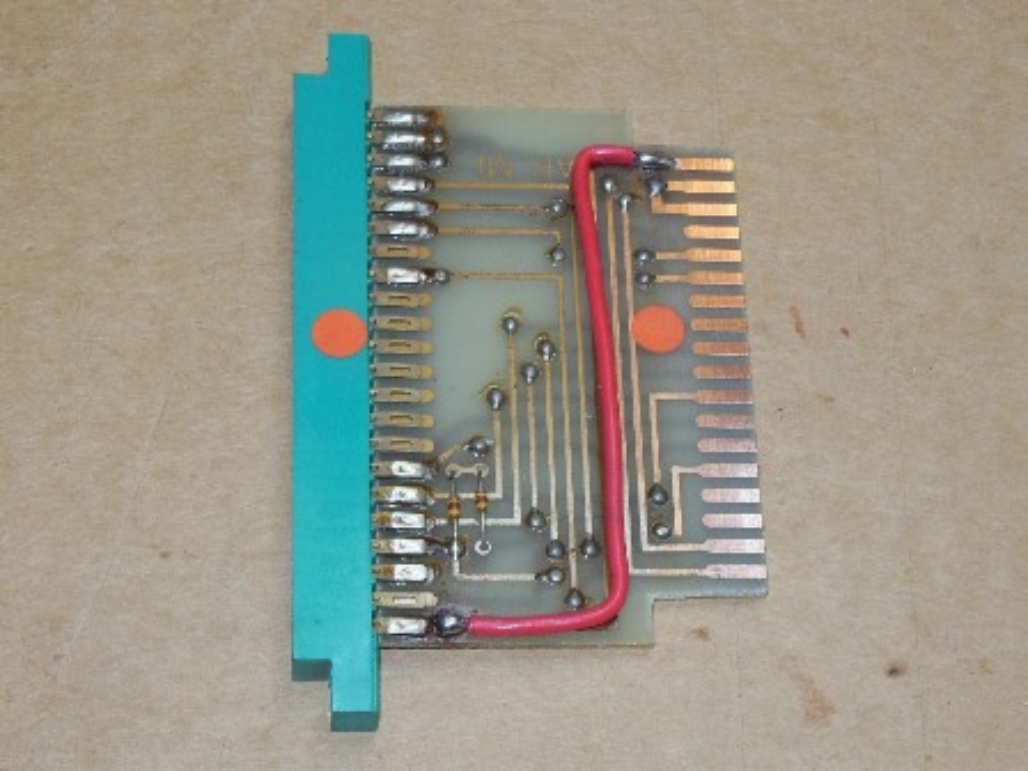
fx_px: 1485
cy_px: 386
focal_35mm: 50
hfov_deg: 38.2
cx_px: 514
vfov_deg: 29.1
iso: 125
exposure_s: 1/60
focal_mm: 8.9
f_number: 4
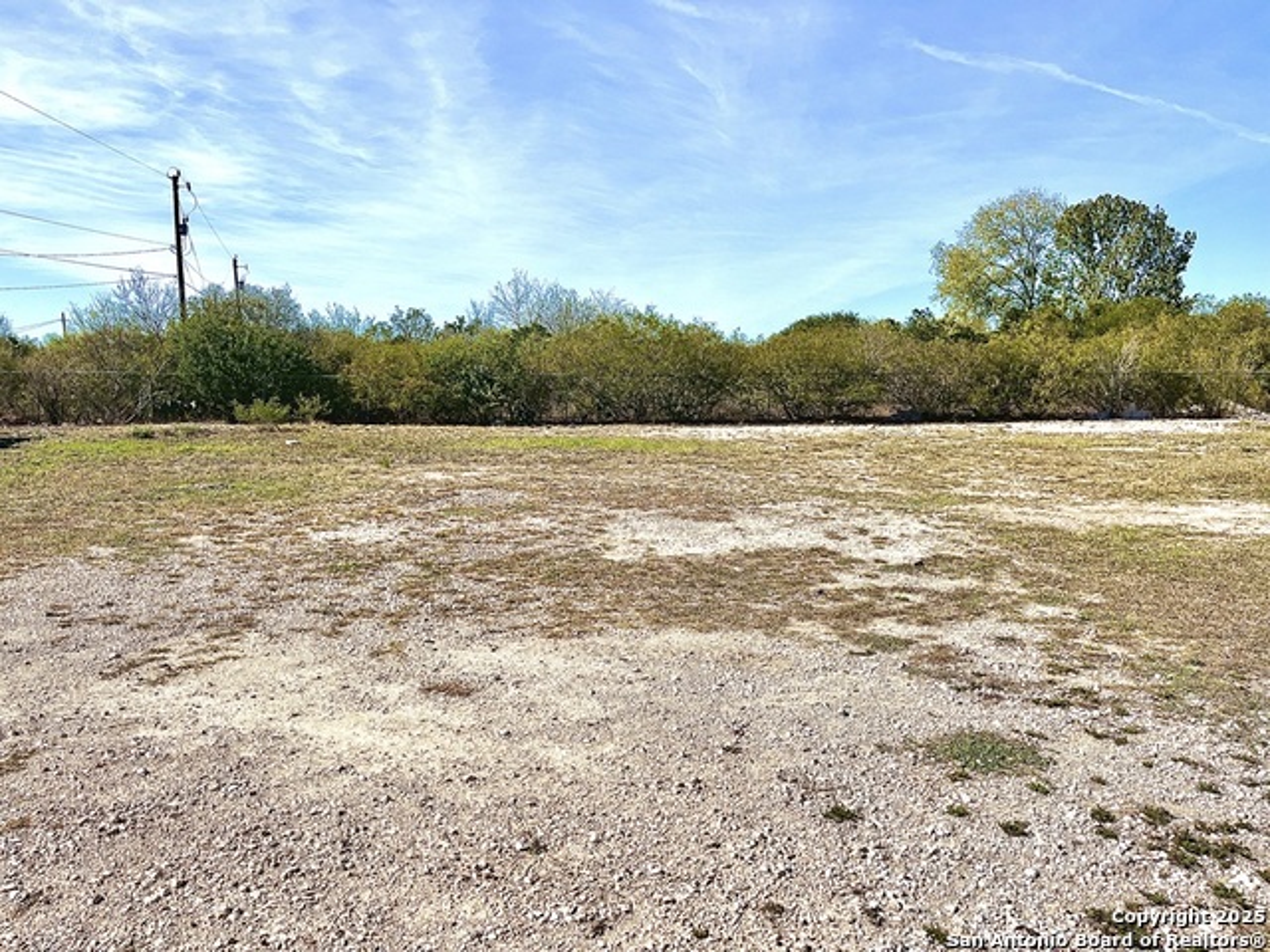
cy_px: 476
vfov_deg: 53.1
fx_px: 954
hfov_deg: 67.3
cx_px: 635
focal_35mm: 26
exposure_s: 1/5556
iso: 50
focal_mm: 5.1
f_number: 1.6
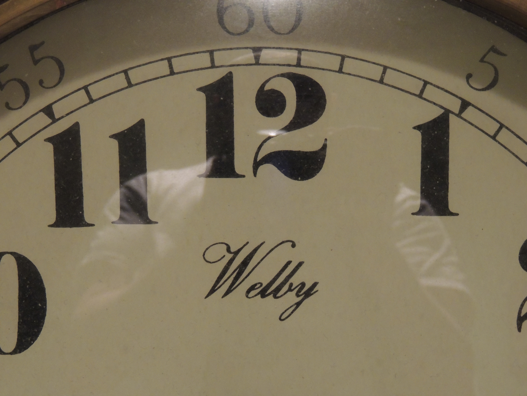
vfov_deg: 9.6
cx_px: 264
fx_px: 2360
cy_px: 198
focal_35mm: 155
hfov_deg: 12.7
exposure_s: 1/13
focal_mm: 27.6
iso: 800
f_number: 4.4
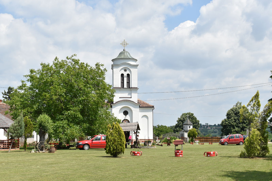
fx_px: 397
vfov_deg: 25.7
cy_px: 90
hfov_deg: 37.9
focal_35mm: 52
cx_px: 136
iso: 100
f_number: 8
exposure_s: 1/250
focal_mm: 35
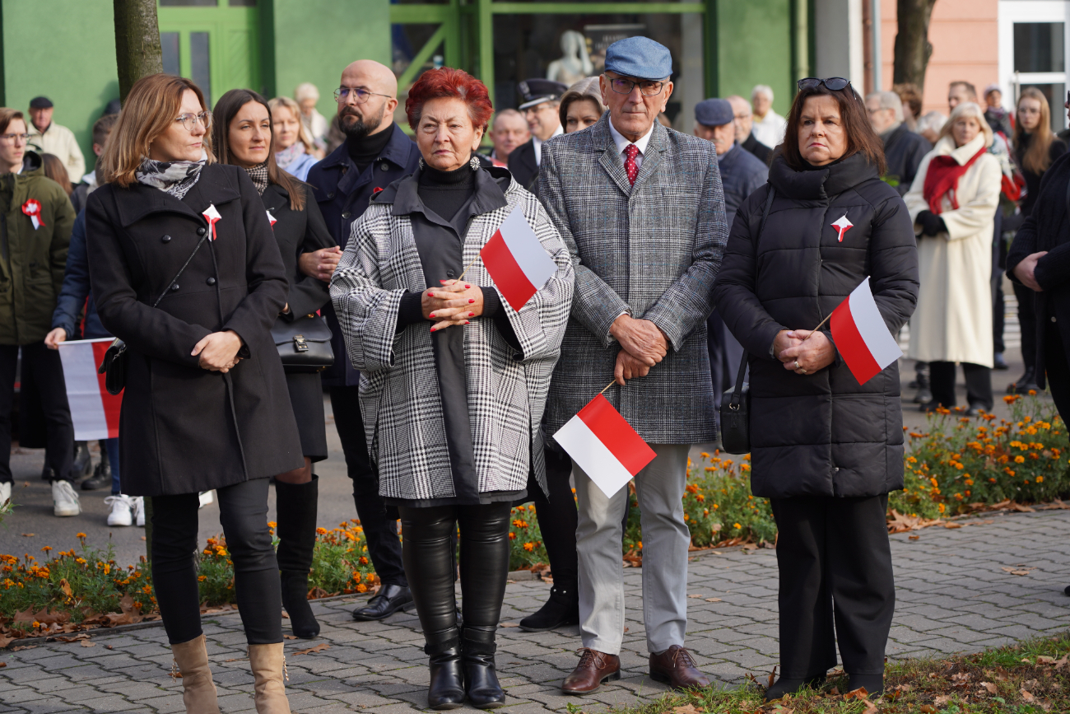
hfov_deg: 22.6
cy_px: 357
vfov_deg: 15.2
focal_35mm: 90
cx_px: 535
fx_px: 2675
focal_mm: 90
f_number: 4
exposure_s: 1/200
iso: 100
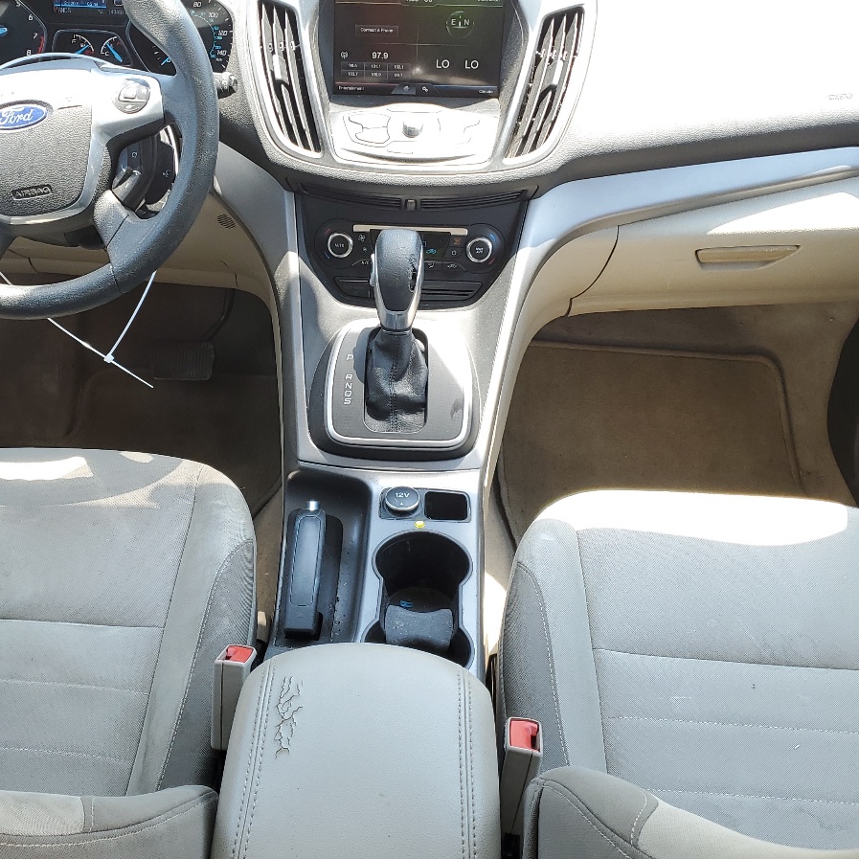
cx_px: 367
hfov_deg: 40.8
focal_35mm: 41
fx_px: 1151
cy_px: 376
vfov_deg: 40.9
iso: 50
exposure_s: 1/204
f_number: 1.5
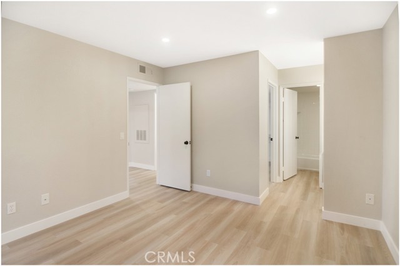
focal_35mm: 16
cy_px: 133
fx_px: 183
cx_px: 200
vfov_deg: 72.0
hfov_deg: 95.0
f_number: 2.8
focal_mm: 11
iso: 100
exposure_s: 1/5
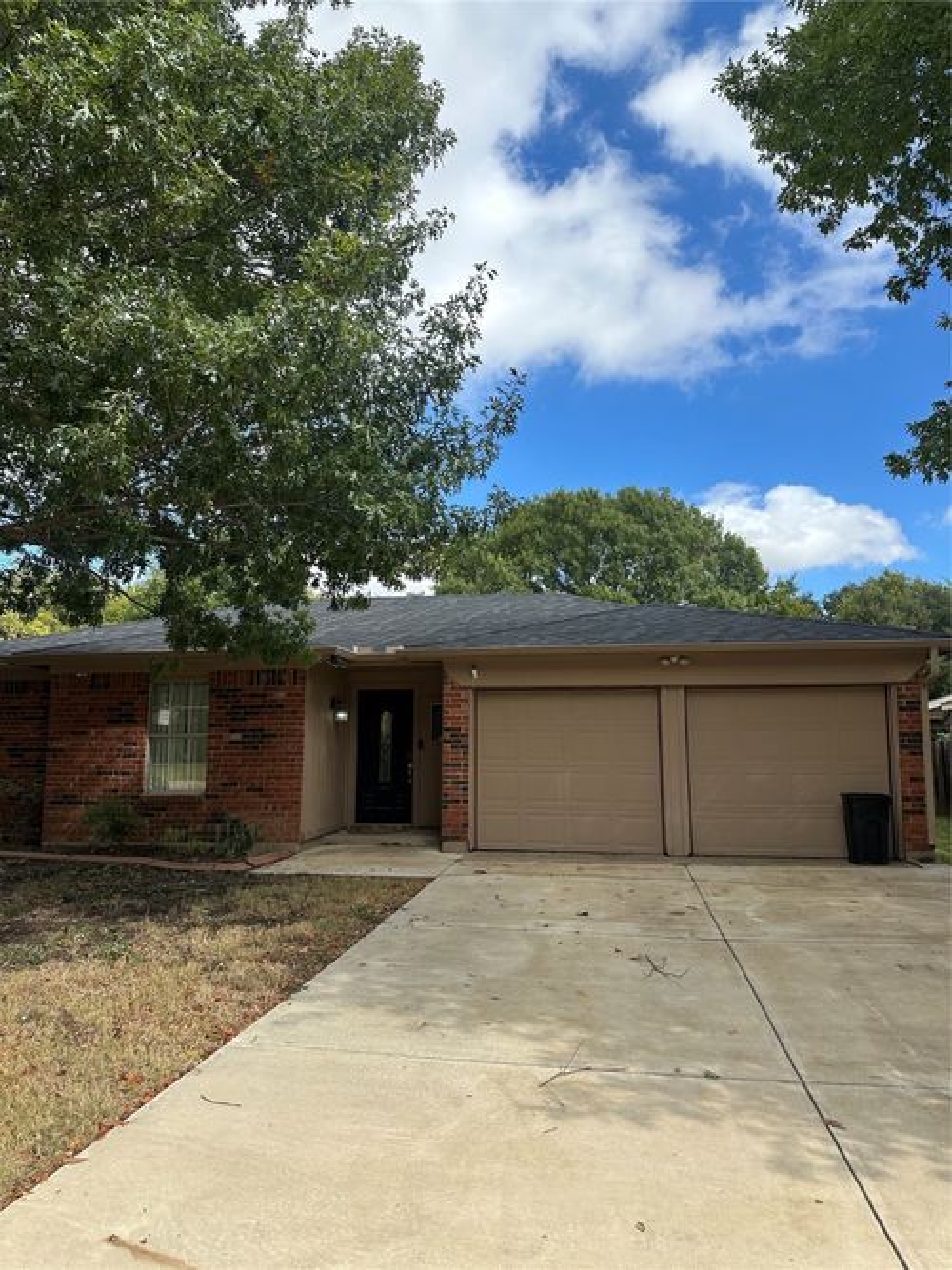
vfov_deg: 71.6
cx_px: 476
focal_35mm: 24
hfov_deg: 56.8
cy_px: 635
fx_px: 880
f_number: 1.78
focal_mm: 6.86
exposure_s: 1/3155
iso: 80
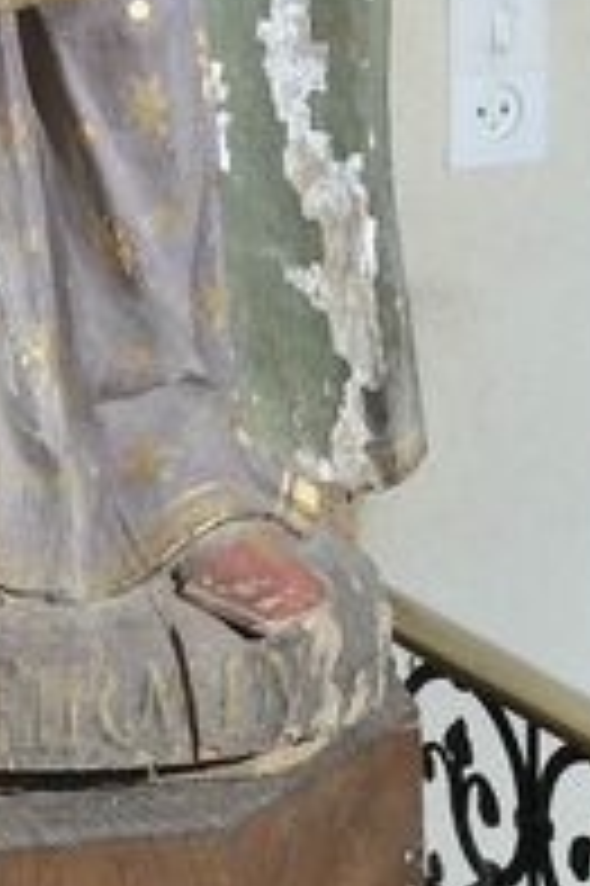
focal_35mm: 178
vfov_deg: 11.0
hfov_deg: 7.7
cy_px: -585
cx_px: -25
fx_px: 4383
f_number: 4.5
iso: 500
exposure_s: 1/100
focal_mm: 50
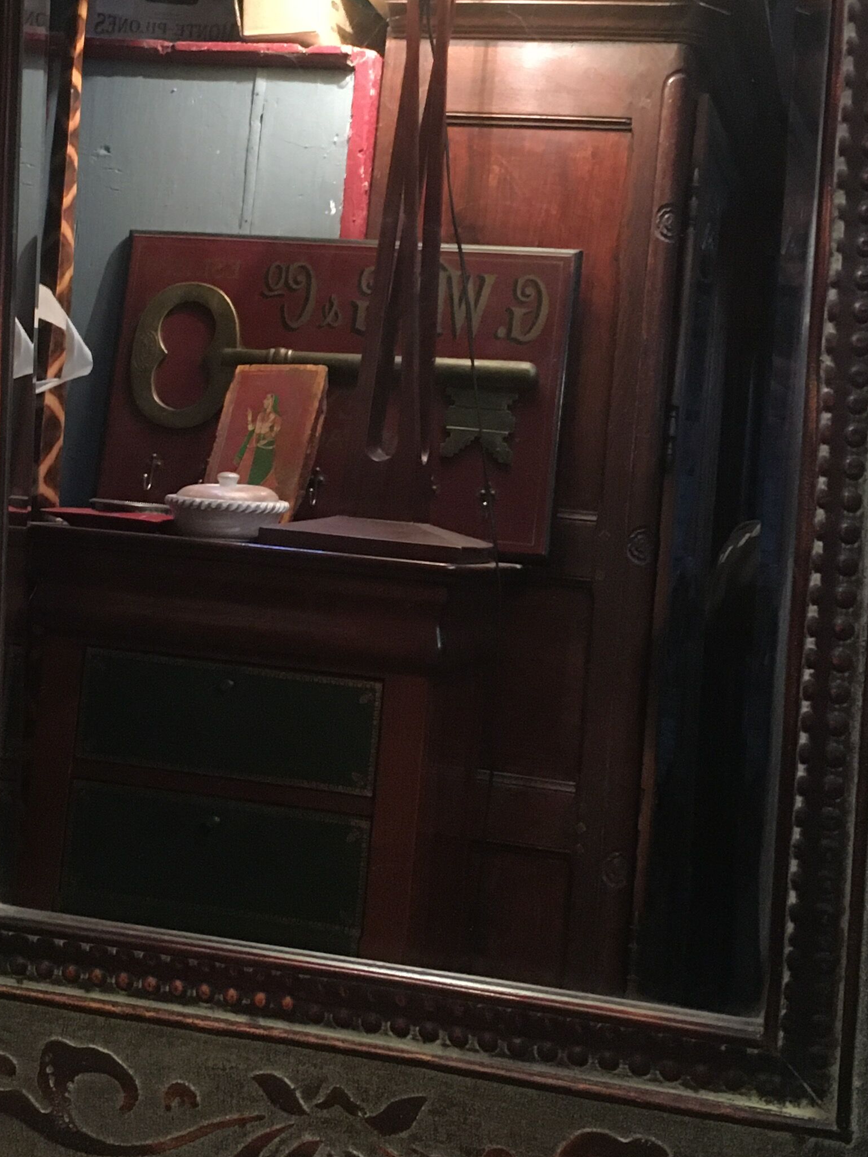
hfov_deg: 25.7
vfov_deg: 33.6
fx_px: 1905
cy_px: 423
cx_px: 388
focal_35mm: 57
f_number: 2.2
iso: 250
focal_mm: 4.15
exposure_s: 1/17
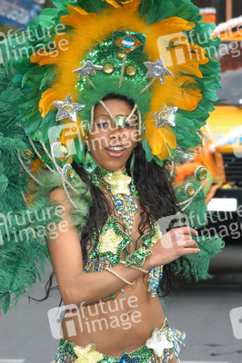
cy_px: 182
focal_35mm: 147
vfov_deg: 14.0
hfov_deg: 9.3
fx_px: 1485
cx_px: 121
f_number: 8
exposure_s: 1/160
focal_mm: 98
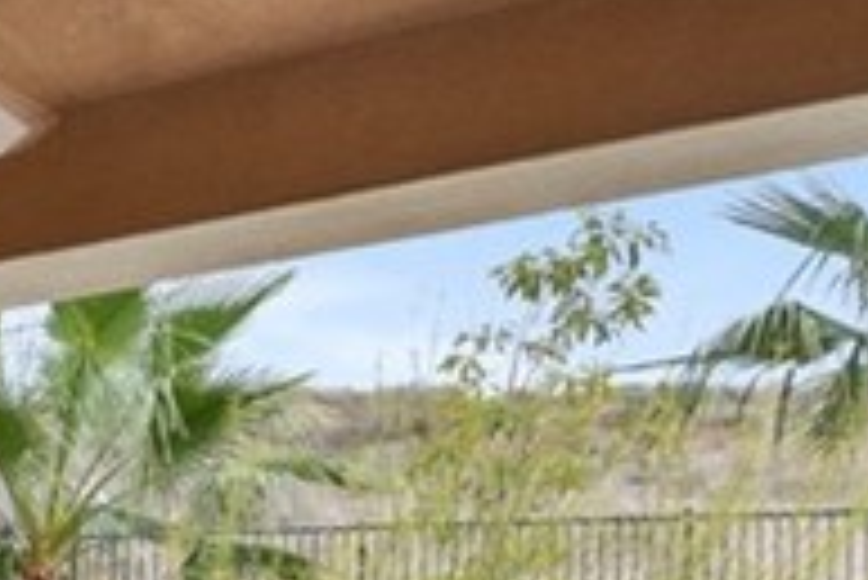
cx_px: -715
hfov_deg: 18.4
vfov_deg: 14.9
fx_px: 2051
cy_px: 874
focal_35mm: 85
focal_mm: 16
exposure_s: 1/8
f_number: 11
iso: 250
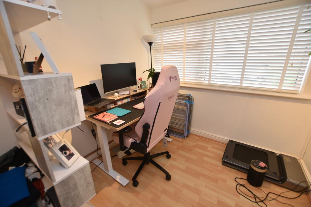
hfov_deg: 100.4
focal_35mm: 15
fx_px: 130
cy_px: 104
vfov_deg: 77.3
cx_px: 156
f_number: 3.5
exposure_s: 1/20
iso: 100
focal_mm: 10
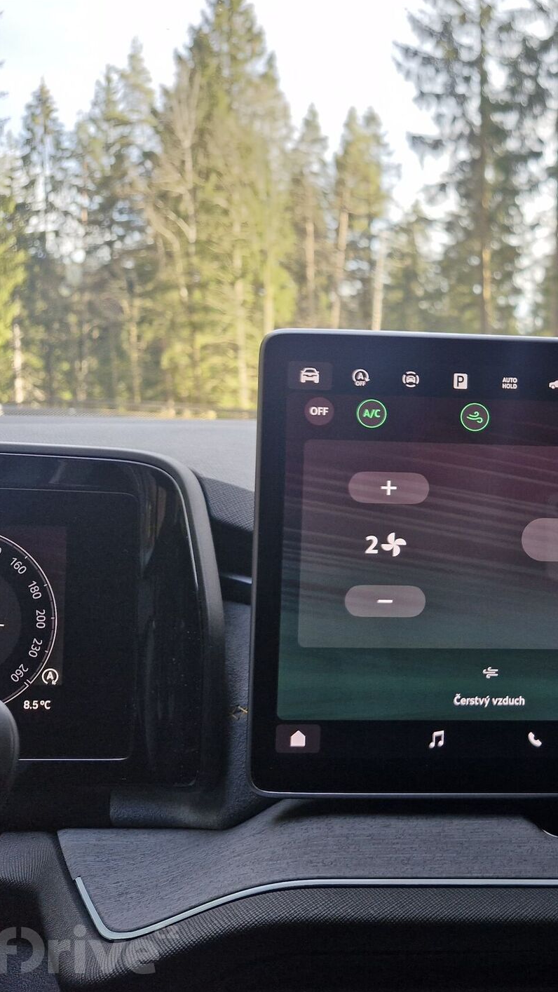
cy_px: 490
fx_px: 894
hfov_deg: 30.2
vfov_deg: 58.0
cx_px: 648
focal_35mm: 34
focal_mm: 5.54
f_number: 1.8
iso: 200
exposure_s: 1/180
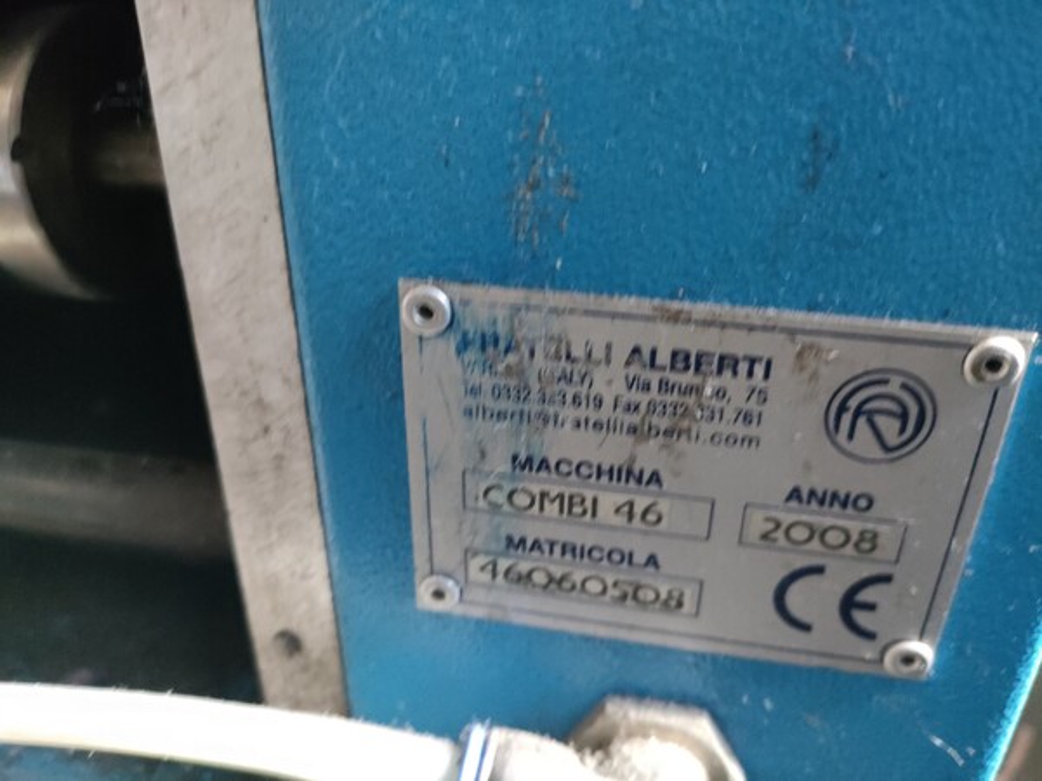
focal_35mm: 27
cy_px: 390
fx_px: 813
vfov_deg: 51.4
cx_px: 521
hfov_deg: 65.3
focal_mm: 4.73
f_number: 1.7
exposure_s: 1/33
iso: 931
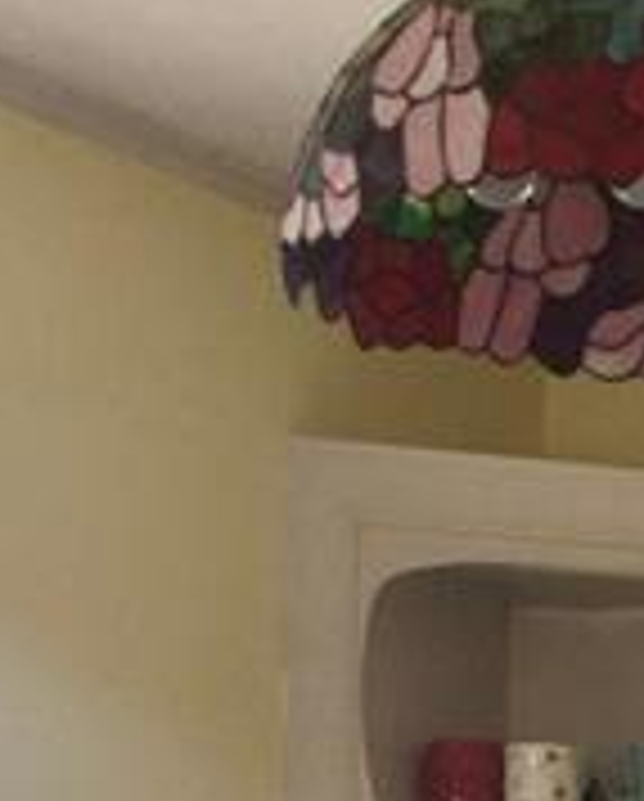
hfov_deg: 12.4
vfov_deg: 13.7
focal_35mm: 122
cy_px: 1534
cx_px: 793
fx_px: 2899
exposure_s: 1/59
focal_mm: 4.15
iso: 25
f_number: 2.2
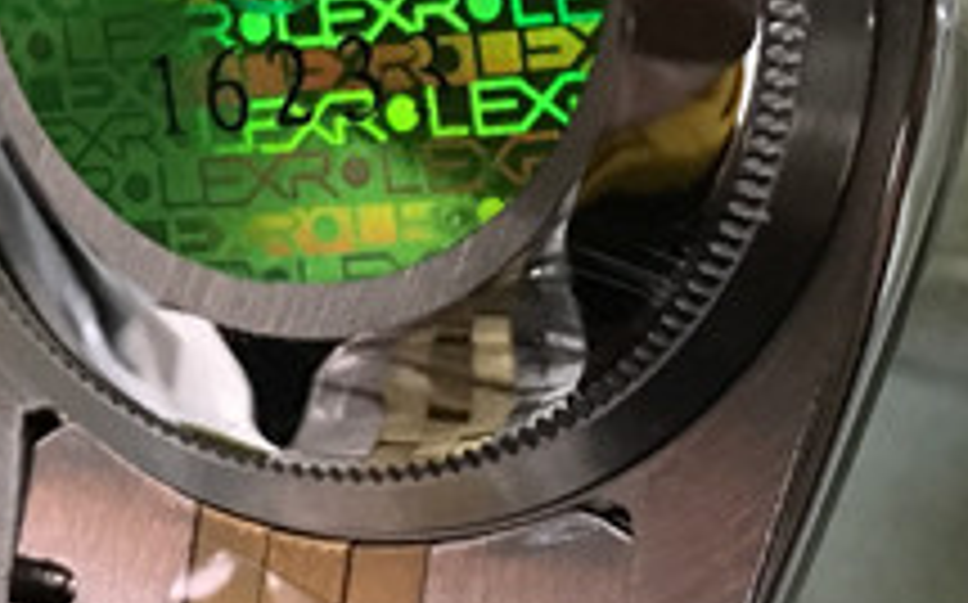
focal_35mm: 100
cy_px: -97
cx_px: 279
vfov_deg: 12.8
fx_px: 2636
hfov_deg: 20.7
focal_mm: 4.15
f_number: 2.2
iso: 250
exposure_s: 1/17
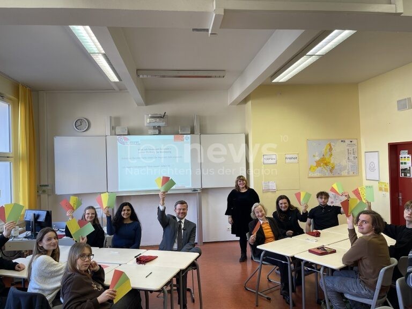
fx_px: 298
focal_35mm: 25
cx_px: 206
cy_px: 154
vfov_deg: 54.9
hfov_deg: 69.4
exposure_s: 1/100
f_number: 1.6
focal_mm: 5.1
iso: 40
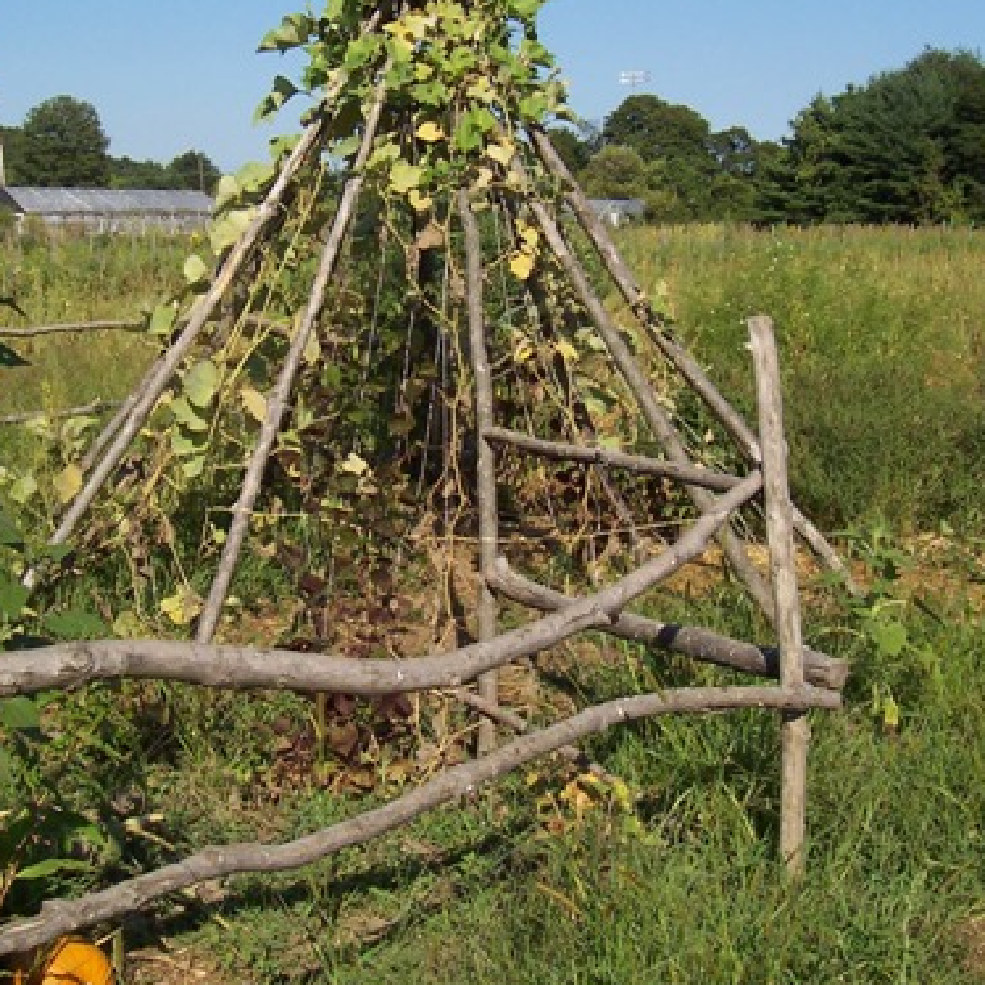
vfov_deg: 30.5
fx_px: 1803
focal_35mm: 56
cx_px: 385
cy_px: 387
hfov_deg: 30.5
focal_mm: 5.6
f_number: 5.6
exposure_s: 1/750
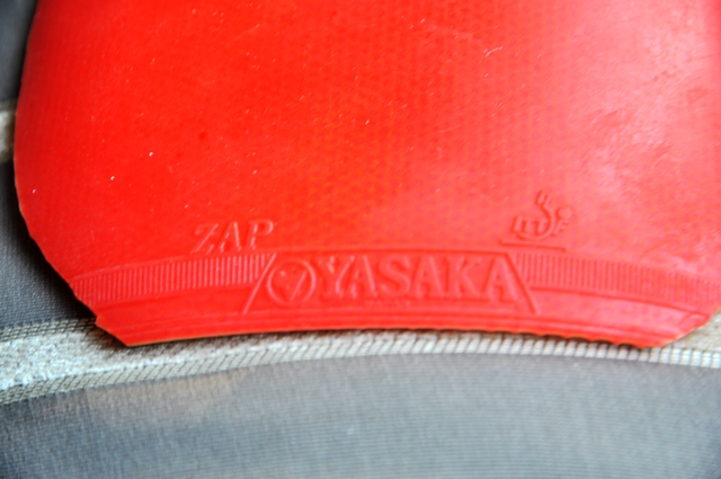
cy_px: 240
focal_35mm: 128
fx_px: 2550
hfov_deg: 16.1
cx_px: 360
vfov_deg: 10.7
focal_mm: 85
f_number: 5.6
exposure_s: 1/2.5
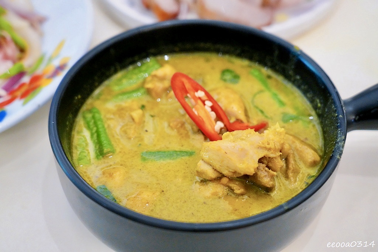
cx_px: 189
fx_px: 662
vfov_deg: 21.6
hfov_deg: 31.9
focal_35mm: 63
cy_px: 126
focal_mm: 63
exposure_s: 1/100
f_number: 4.5
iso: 6400
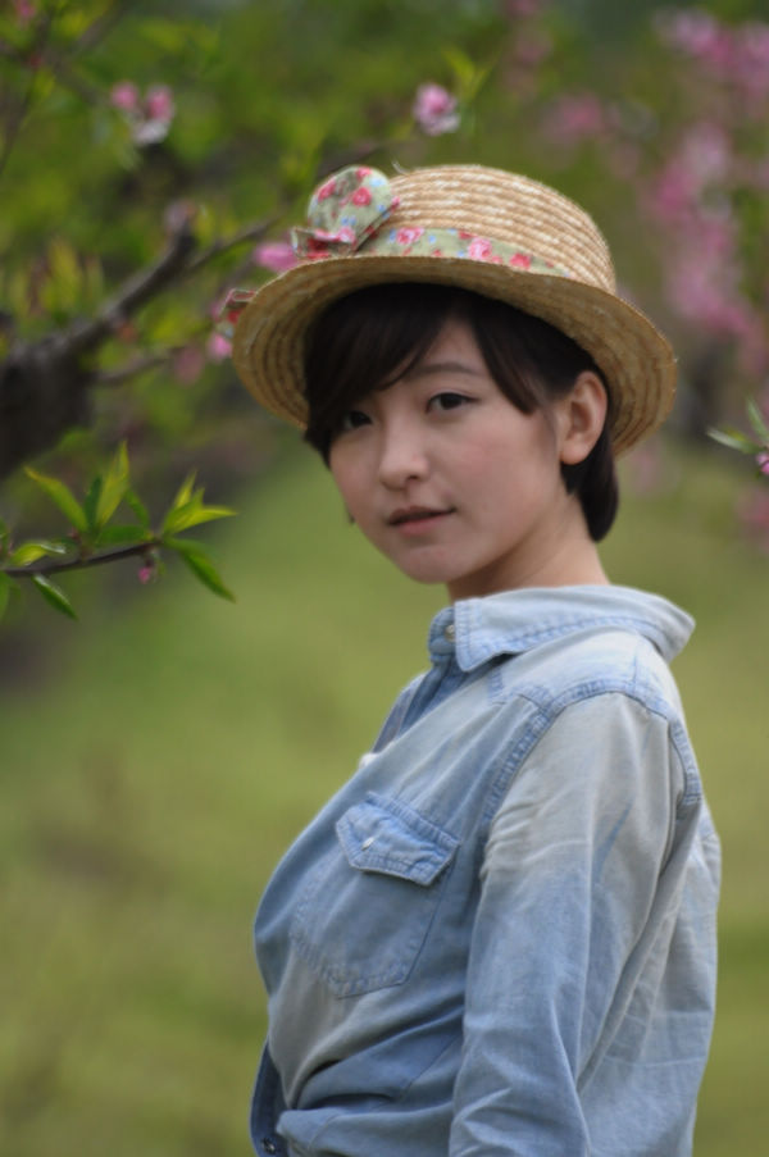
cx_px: 384
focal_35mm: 450
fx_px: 14451
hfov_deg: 3.0
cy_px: 578
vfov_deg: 4.6
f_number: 5.6
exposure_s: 1/1250
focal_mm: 300
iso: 800
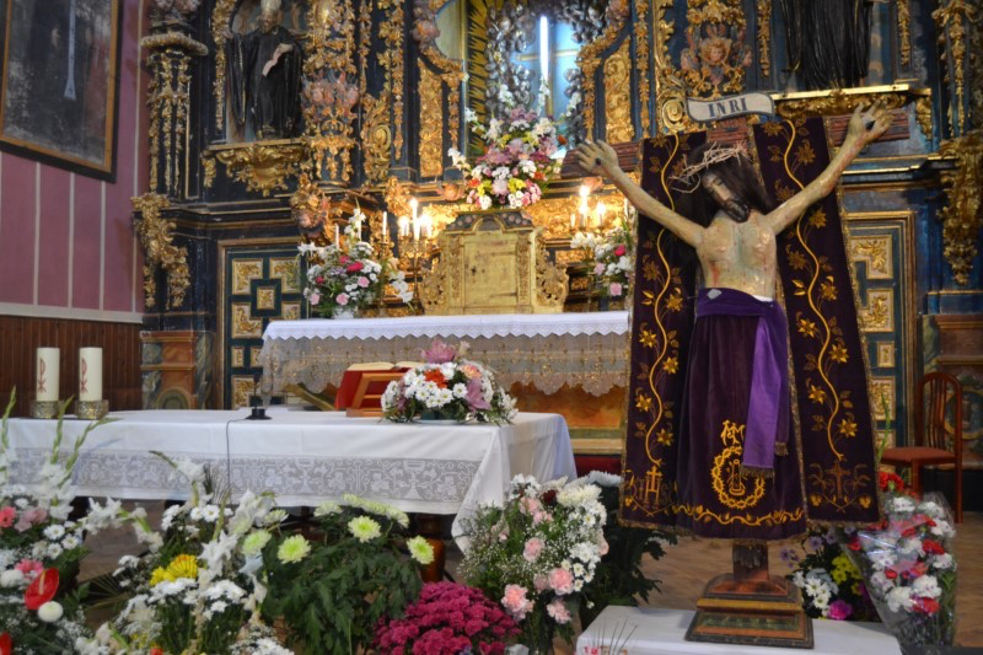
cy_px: 328
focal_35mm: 33
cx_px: 492
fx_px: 901
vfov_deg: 40.0
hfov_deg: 57.2
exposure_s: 1/60
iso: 1600
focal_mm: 22
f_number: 3.5
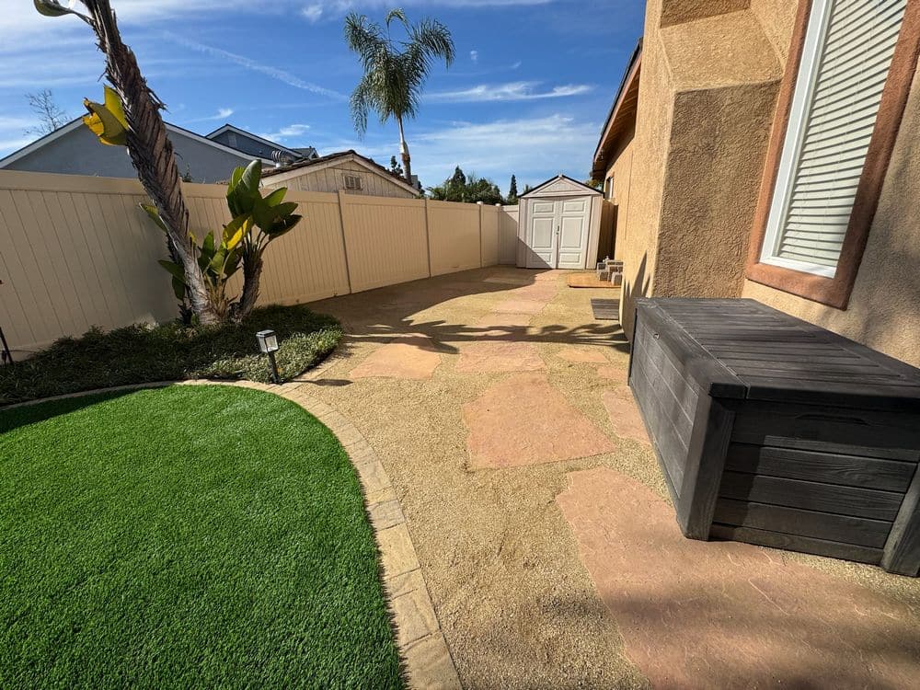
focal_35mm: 14
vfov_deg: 85.7
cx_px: 460
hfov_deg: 102.1
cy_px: 345
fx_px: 372
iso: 50
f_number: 2.2
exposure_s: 1/3247
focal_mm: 2.22
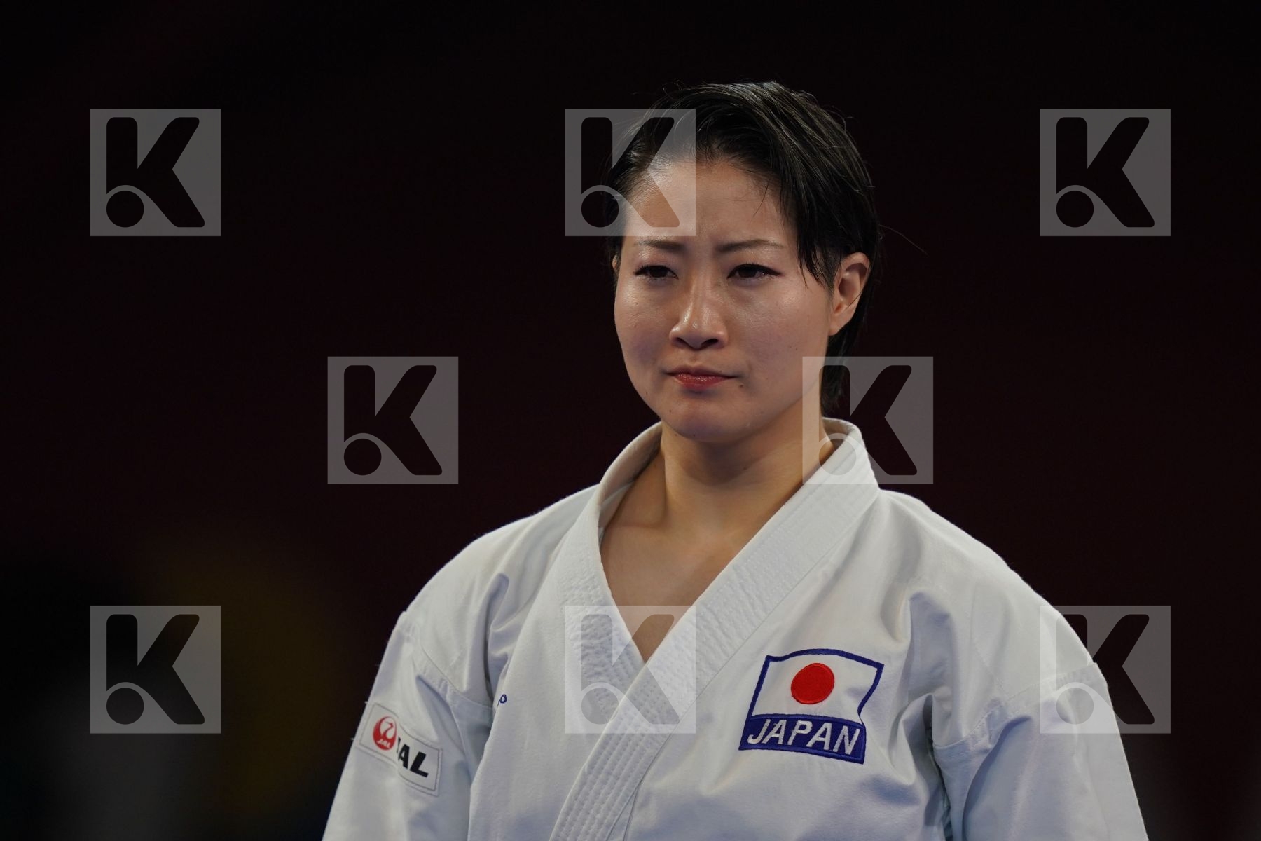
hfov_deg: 3.4
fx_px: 21015
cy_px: 420
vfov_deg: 2.3
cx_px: 630
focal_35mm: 600
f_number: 2.8
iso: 500
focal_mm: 400
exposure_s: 1/500
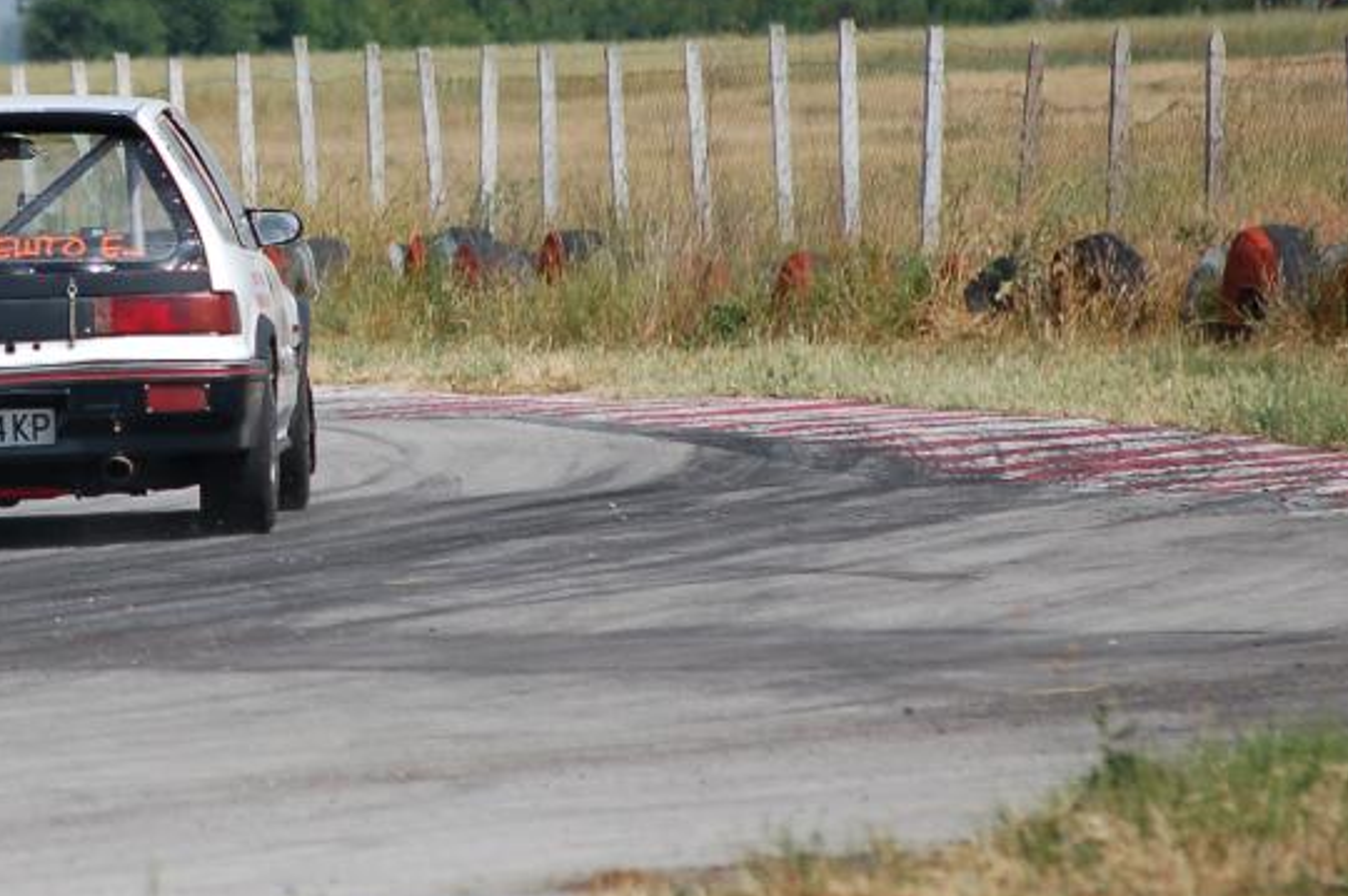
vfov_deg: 2.4
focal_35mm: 569
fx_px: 21286
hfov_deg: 3.6
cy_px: 256
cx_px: 190
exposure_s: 1/1250
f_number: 5.6
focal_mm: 200
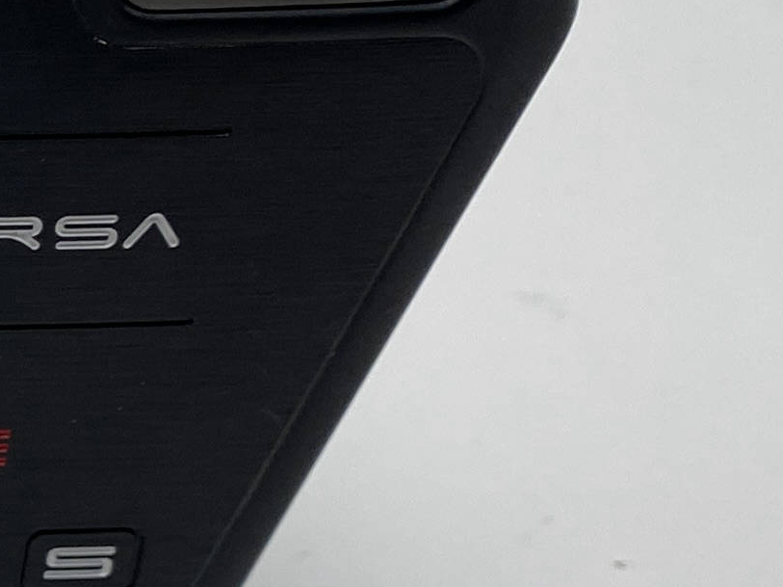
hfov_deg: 13.1
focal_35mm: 129
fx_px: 2917
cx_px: -808
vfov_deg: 11.4
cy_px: 574
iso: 32
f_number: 1.8
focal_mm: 4.25
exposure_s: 1/361
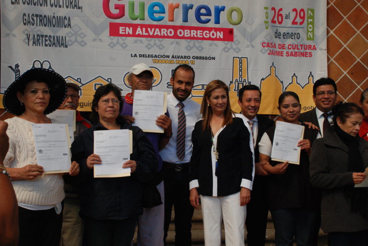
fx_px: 512
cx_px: 187
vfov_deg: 27.1
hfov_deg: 39.6
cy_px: 127
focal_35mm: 50
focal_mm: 32
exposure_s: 1/250
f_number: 8
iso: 500
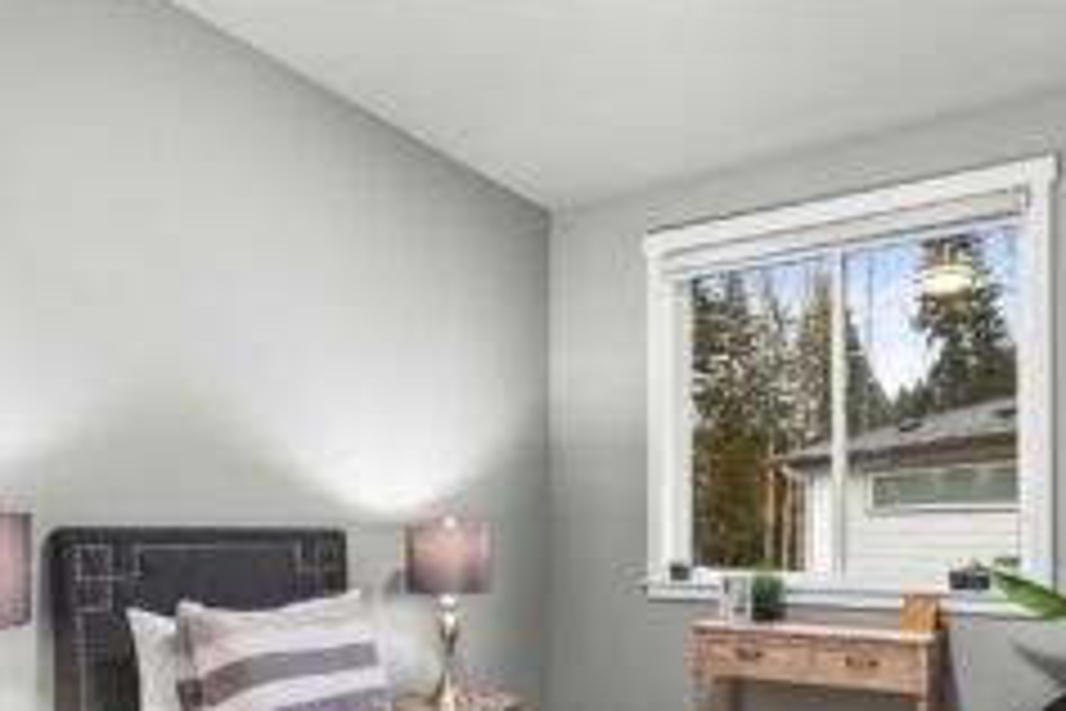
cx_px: 576
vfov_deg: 45.2
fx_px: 799
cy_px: 583
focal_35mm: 27
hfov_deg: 67.3
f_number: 7.1
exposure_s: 1/3
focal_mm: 16
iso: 1000
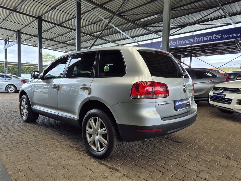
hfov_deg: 71.6
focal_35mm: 24
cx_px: 116
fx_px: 167
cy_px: 92
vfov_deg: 56.8
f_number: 1.8
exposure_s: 1/210
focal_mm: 5.4
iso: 25
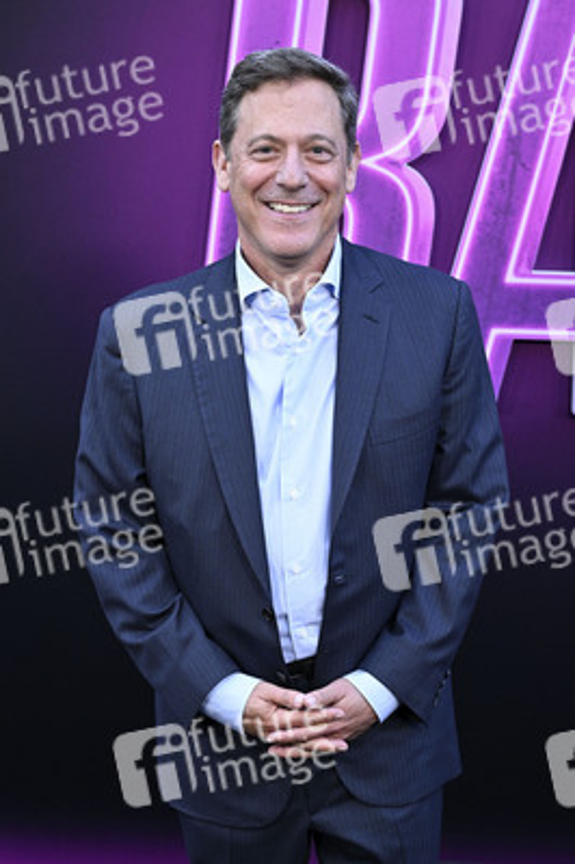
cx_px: 288
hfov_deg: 20.3
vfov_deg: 30.1
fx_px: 1608
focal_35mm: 67
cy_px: 432
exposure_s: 1/320
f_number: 5.6
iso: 1600
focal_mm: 67
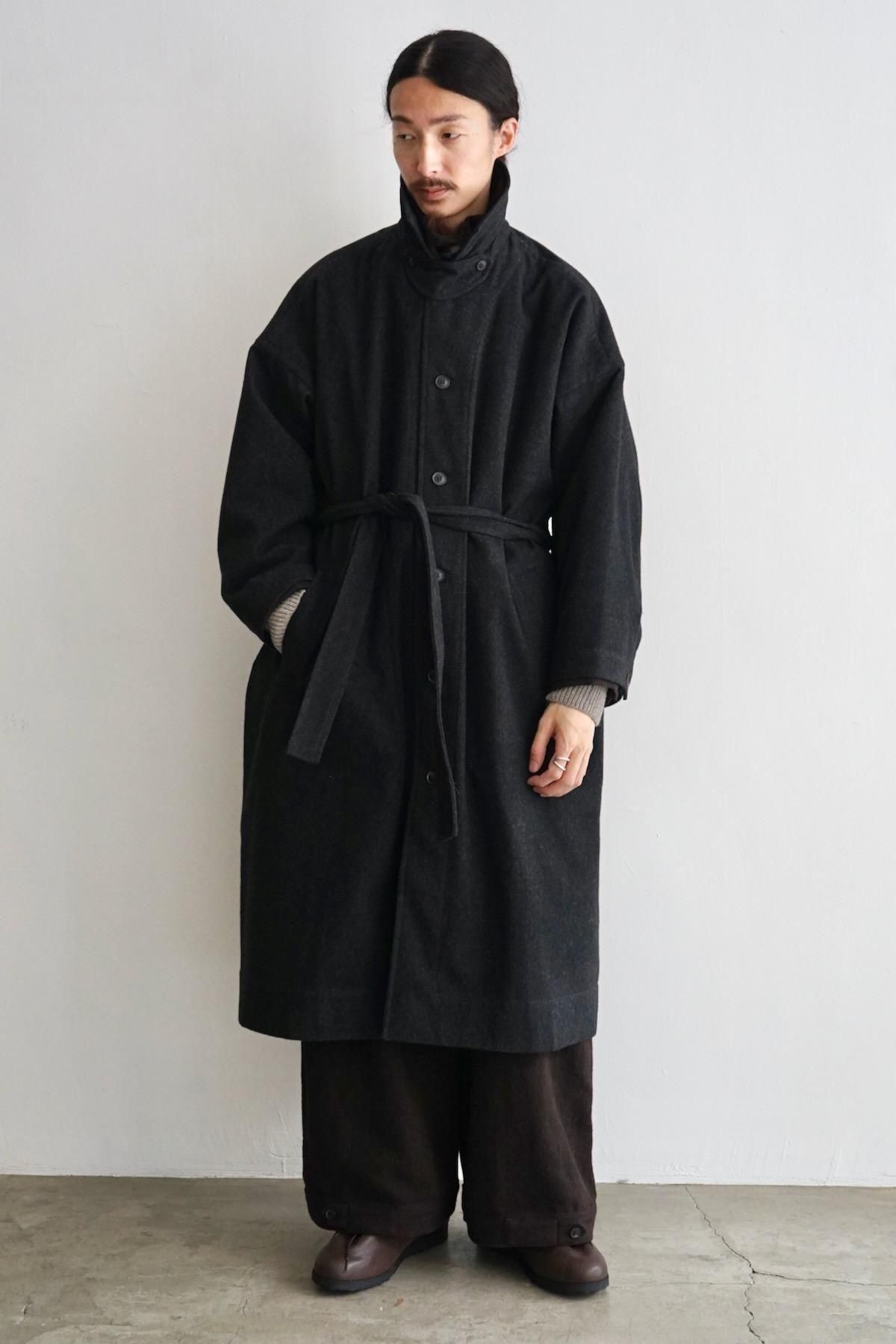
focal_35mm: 40
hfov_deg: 33.4
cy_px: 672
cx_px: 448
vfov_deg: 48.5
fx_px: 1493
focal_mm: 40
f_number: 4
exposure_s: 1/160
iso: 1600
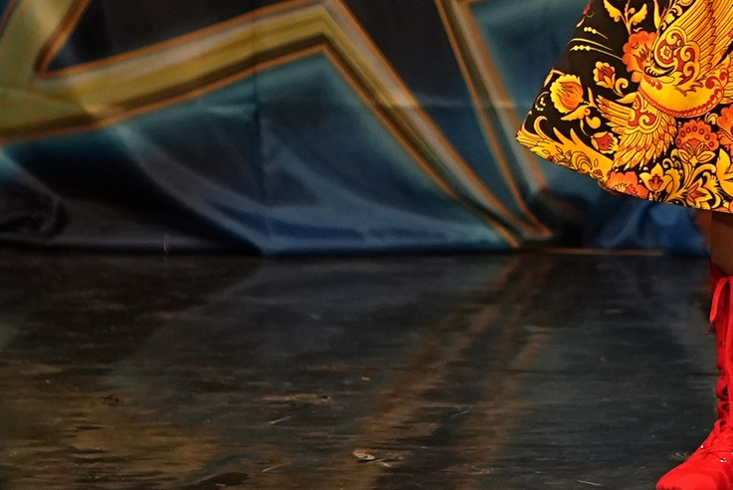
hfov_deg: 2.7
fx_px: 15704
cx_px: 821
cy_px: -207
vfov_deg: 1.8
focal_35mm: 771
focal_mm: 148
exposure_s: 1/400
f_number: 2.8
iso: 1250
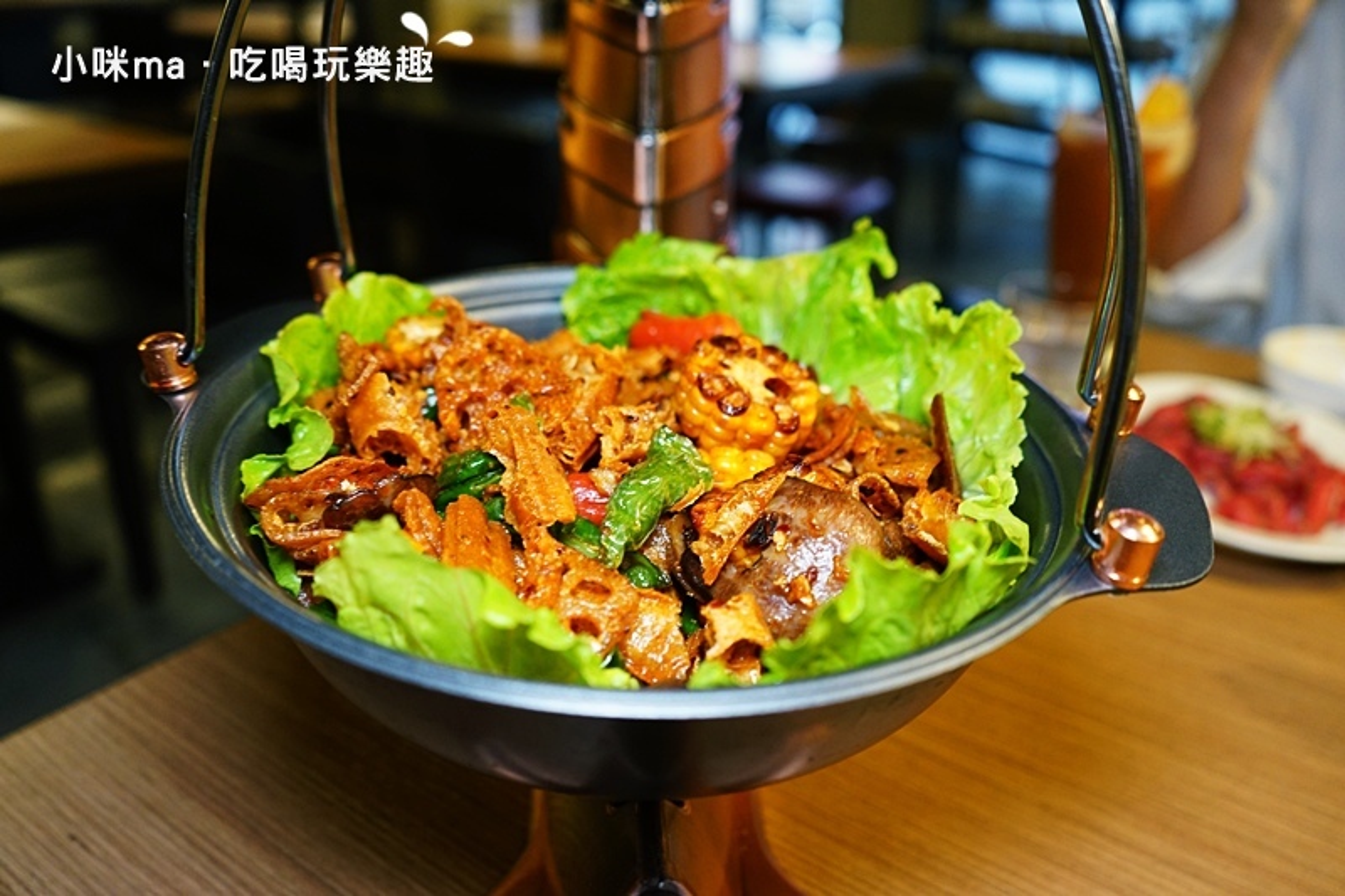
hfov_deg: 65.5
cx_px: 672
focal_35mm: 28
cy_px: 448
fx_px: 1046
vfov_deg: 46.4
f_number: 3.5
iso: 1250
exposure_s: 1/60
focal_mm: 28
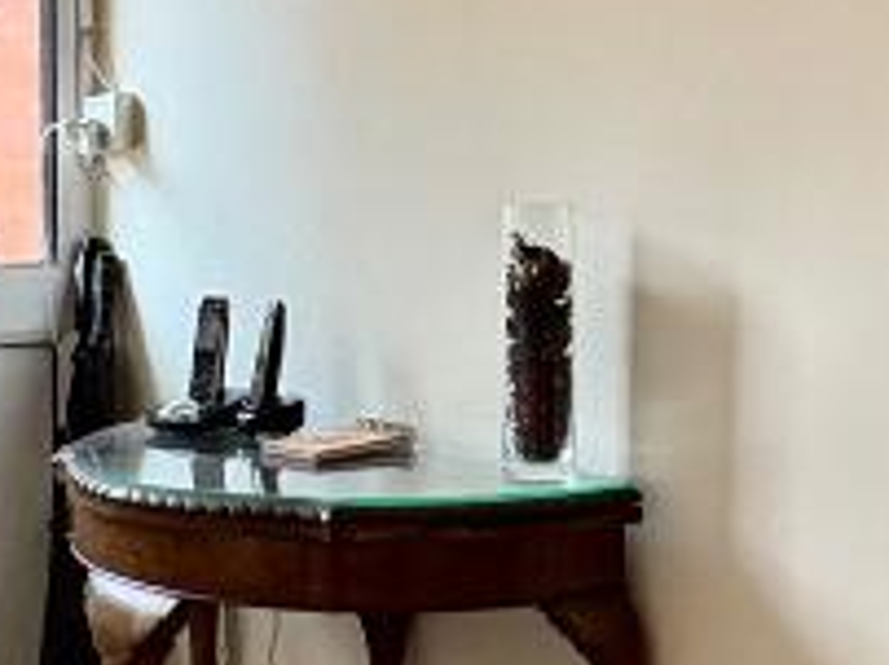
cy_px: 189
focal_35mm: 71
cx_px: 427
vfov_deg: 20.6
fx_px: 1821
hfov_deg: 27.4
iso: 640
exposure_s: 1/60
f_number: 2.2
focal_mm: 2.22
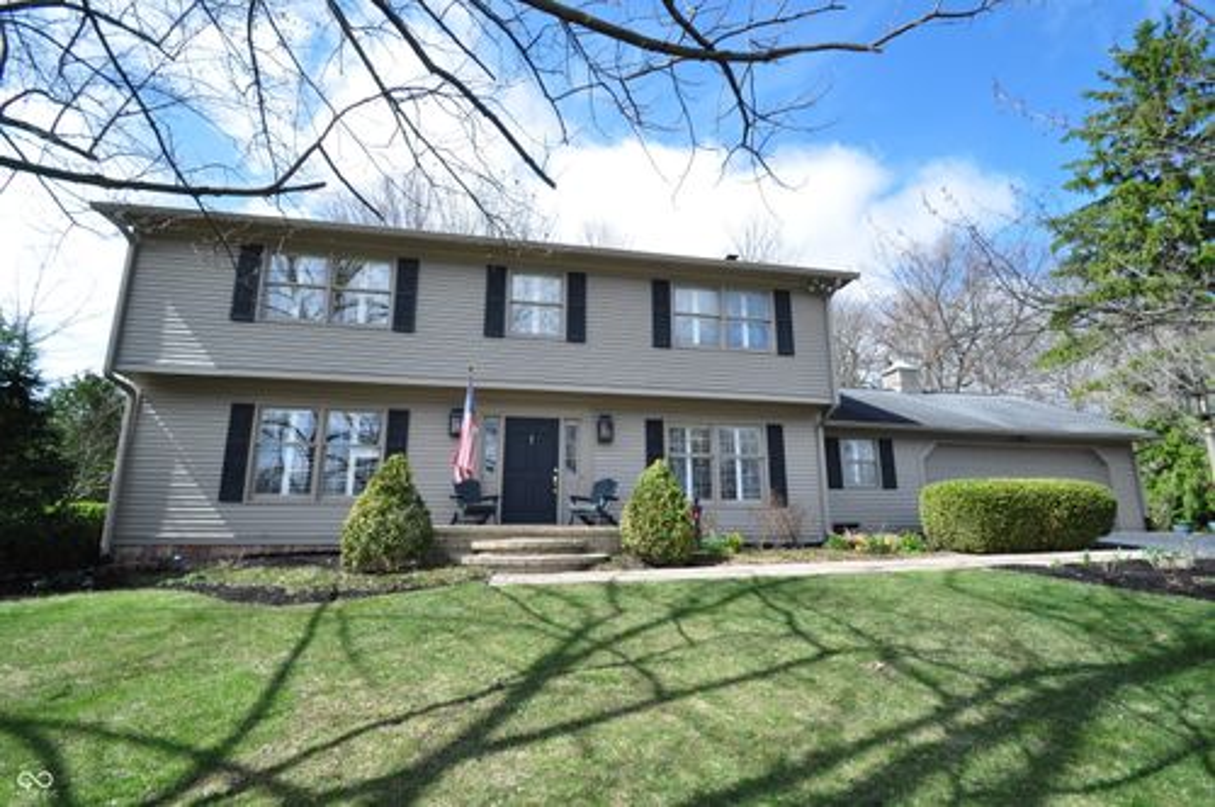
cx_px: 608
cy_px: 404
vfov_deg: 77.2
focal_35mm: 15
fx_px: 506
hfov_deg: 100.5
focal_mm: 10
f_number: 6.3
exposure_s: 1/160
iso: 200
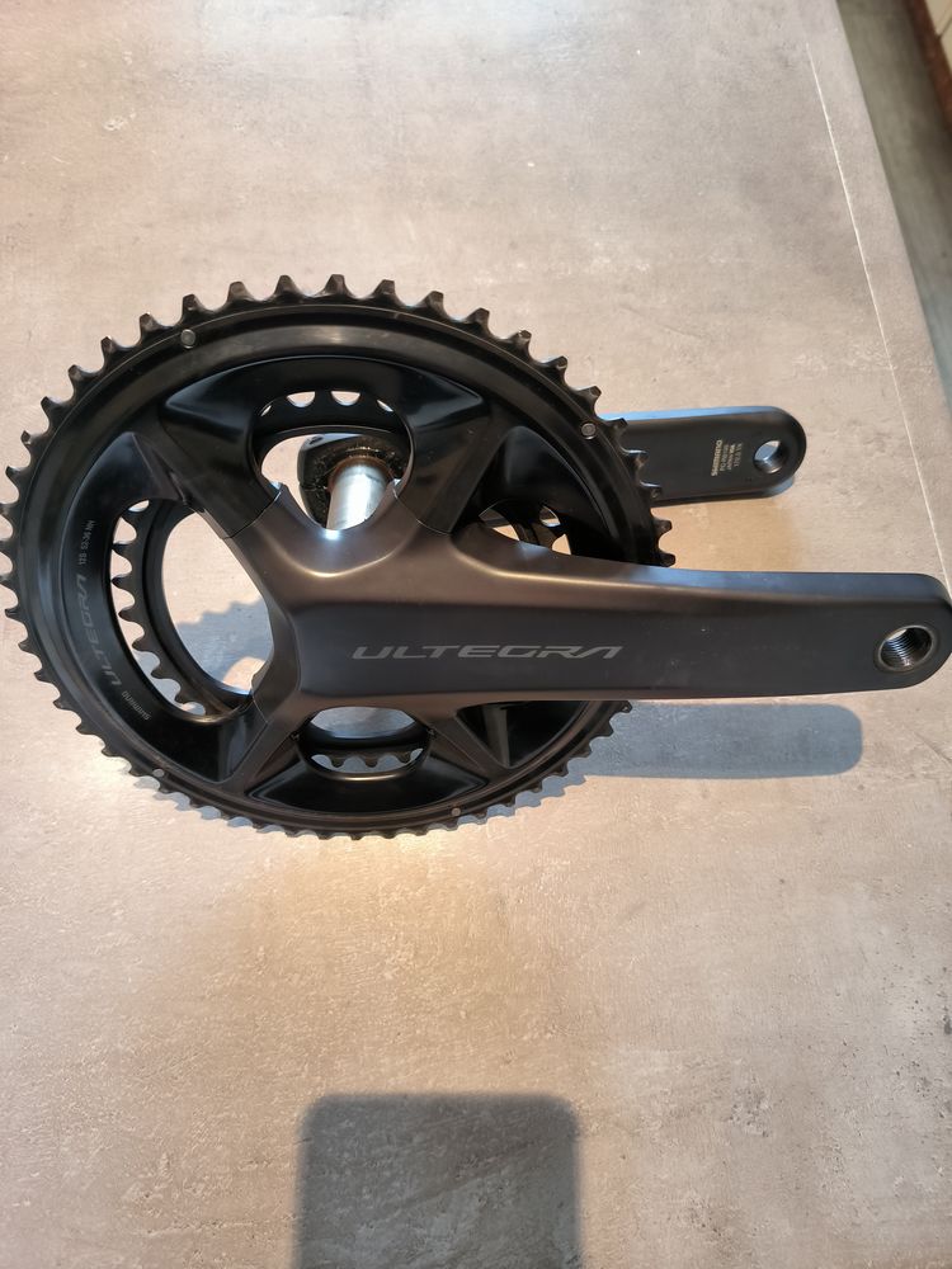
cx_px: 476
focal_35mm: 24
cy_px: 634
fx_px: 880
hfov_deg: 56.8
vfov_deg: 71.6
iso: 1016
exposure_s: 1/33.3
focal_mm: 5.24
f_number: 1.7
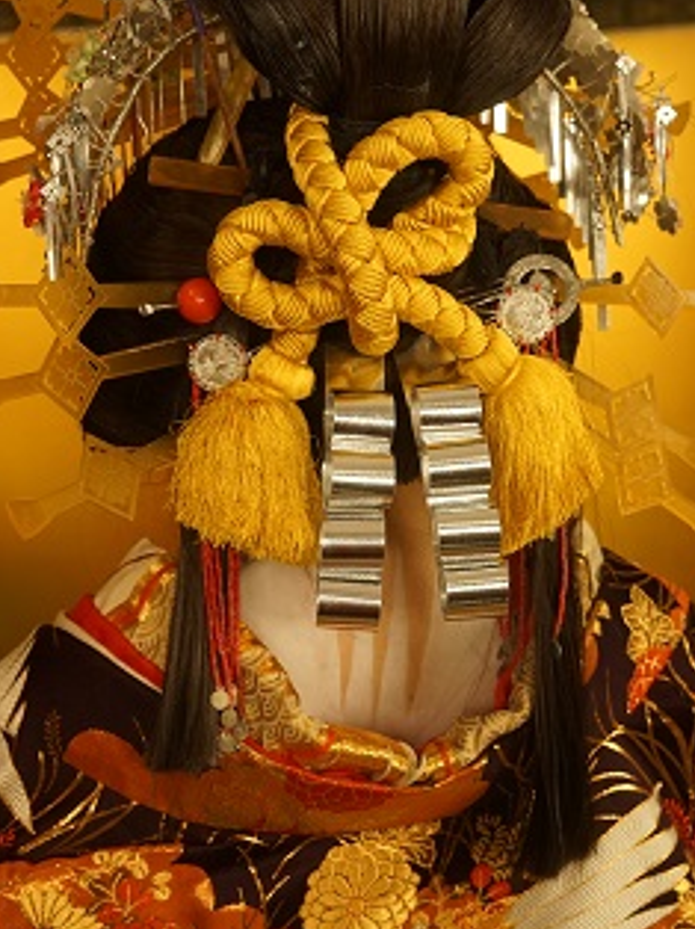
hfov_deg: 21.3
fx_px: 1850
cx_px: 316
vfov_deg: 28.1
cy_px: 334
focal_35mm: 69
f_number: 5.6
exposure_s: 1/125
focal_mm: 50
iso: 1000
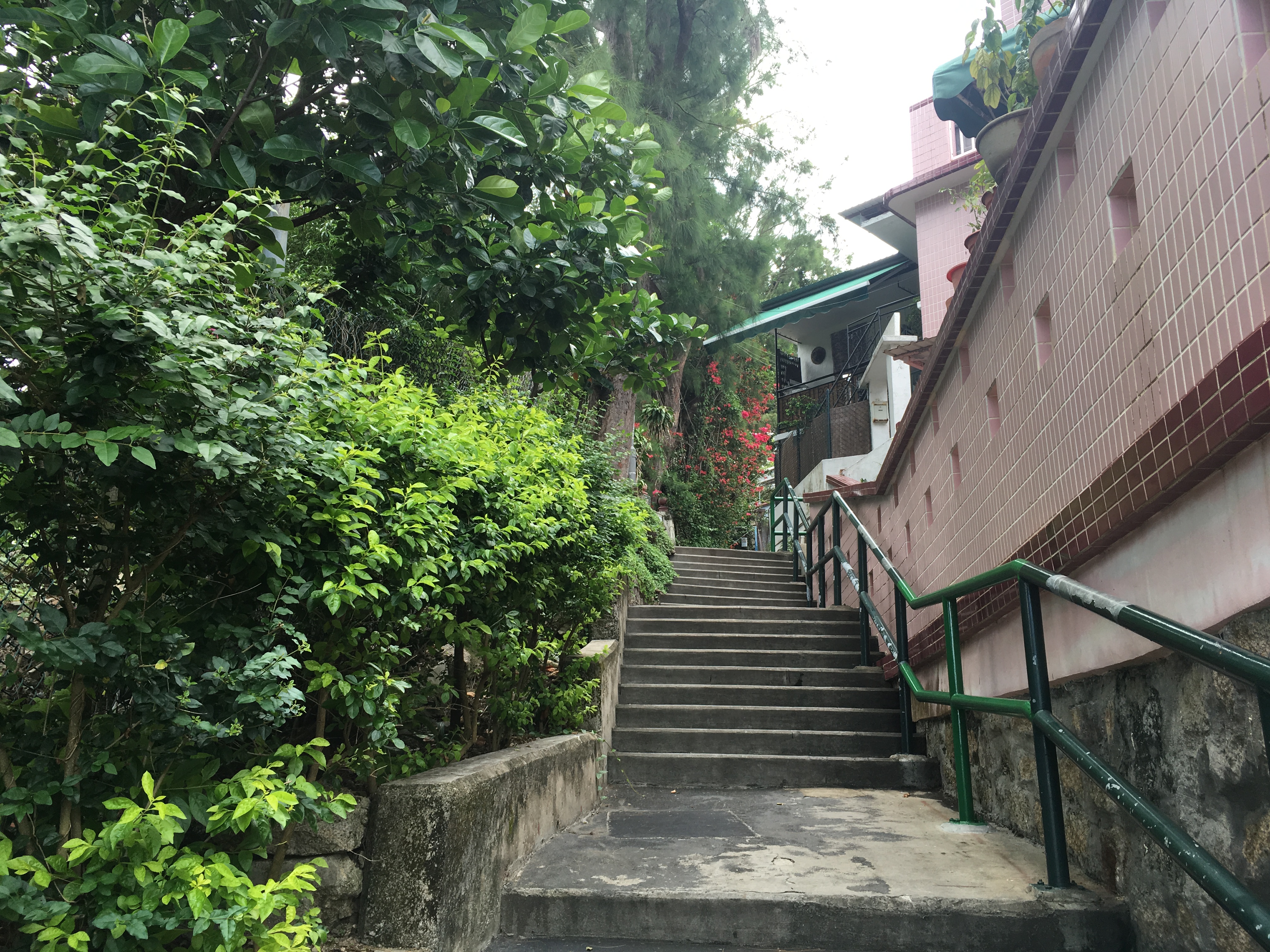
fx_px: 1064
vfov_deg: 48.2
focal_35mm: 29
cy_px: 476
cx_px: 635
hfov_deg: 61.7
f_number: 2.2
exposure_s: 1/182
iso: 25
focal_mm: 4.15
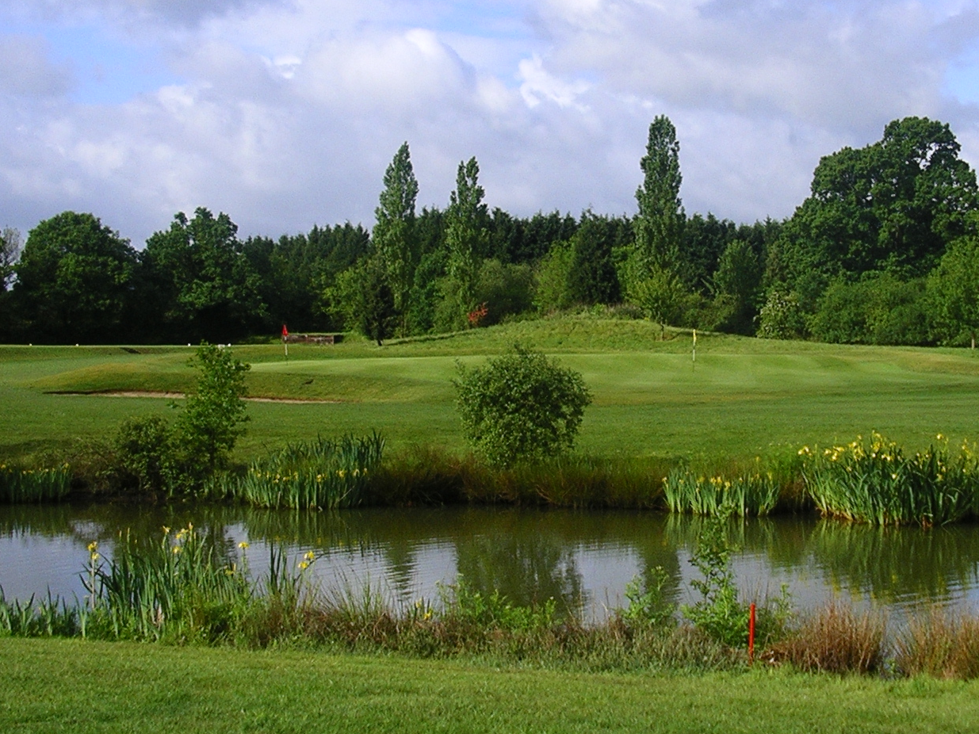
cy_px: 326
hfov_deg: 30.7
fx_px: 1782
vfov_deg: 23.3
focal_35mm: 63
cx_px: 518
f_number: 4.1
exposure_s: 1/800
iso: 50
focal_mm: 5.8
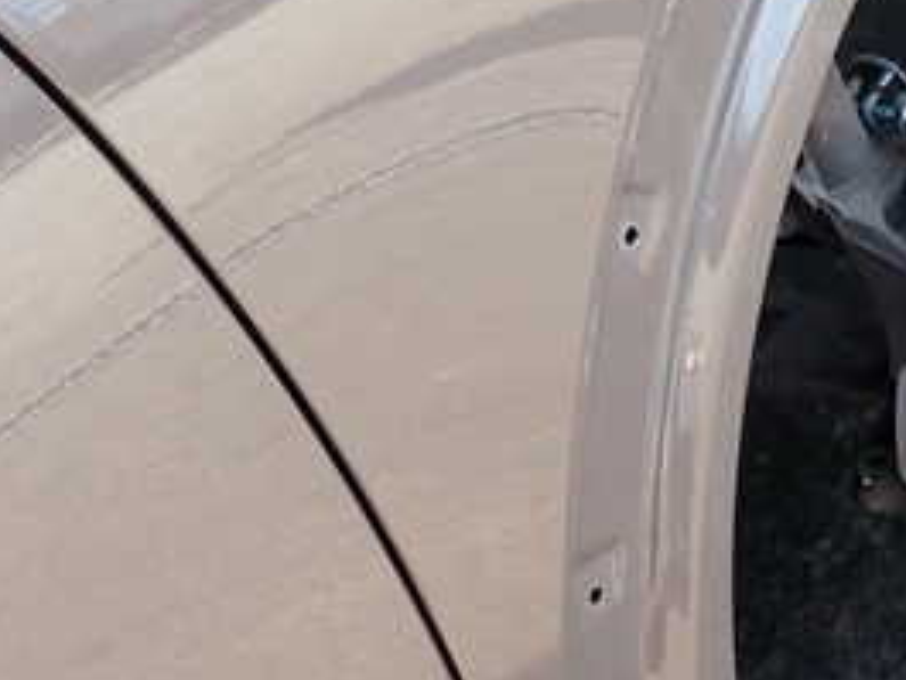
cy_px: 198
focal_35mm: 68
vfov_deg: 21.5
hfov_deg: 28.5
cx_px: 516
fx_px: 1781
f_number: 3.2
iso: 100
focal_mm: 5.4
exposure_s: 1/80
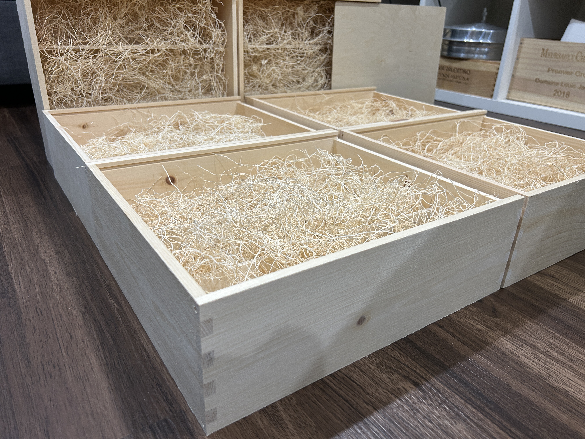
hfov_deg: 67.3
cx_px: 292
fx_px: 439
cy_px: 220
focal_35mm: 26
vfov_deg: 53.1
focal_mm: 5.7
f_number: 1.5
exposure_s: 1/60
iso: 125
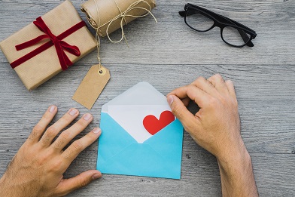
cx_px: 149
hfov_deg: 38.2
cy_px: 100
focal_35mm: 52
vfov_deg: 26.0
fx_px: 426
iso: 500
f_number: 8
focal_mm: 51
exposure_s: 1/15
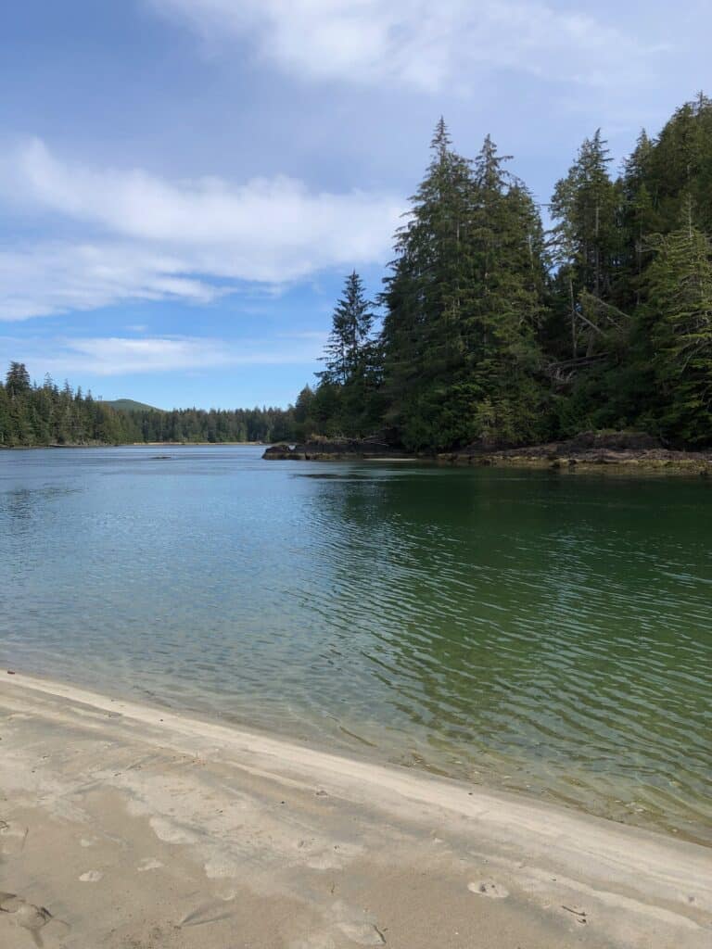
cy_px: 474
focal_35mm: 28
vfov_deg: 63.4
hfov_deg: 49.7
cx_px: 356
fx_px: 768
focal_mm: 4
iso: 20
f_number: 1.8
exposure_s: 1/1799
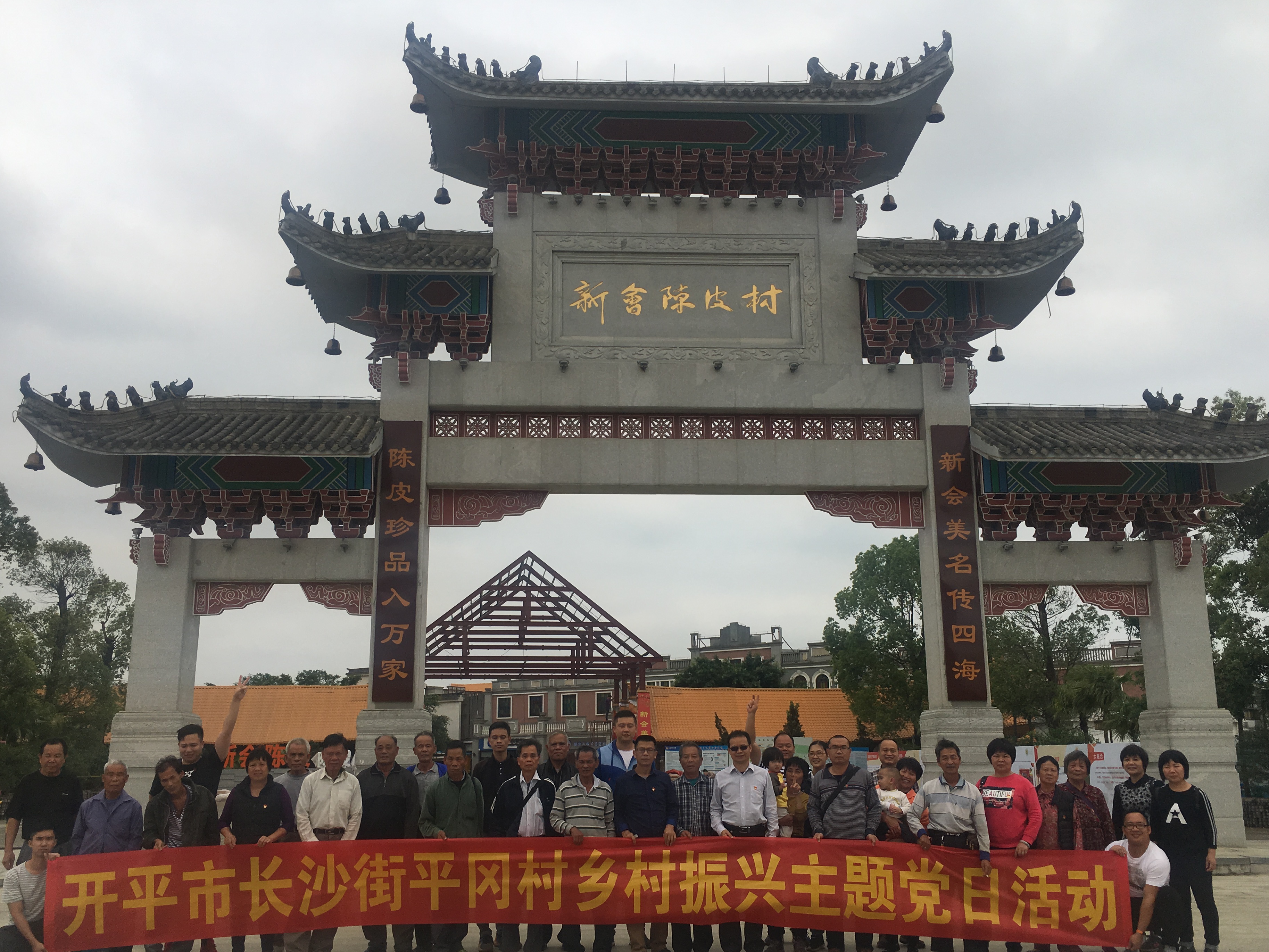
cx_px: 633
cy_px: 521
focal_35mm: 32
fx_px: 1173
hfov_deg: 56.8
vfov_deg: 44.1
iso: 25
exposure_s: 1/2959
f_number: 2.2
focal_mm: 4.15
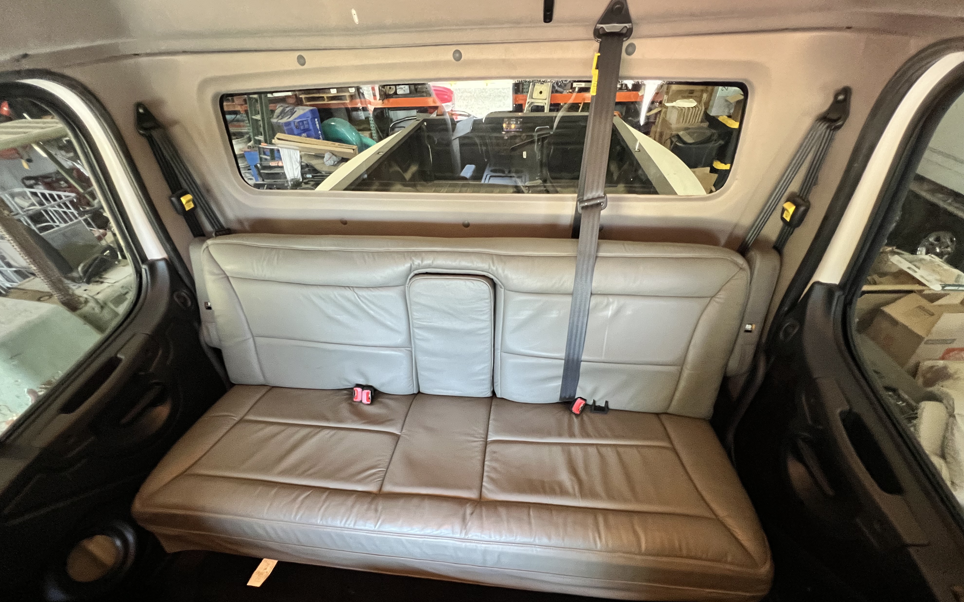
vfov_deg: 78.0
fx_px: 368
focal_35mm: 14
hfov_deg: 105.3
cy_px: 351
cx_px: 475
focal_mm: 1.57
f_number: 1.8
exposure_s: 1/60
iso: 800
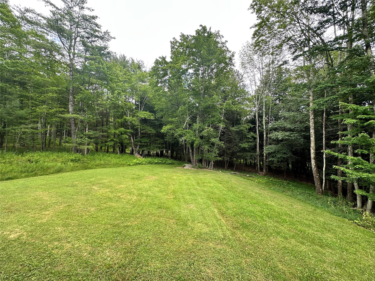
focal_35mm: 14
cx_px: 188
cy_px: 140
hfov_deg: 102.1
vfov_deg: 85.7
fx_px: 152
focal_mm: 2.22
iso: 40
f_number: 2.2
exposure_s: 1/188
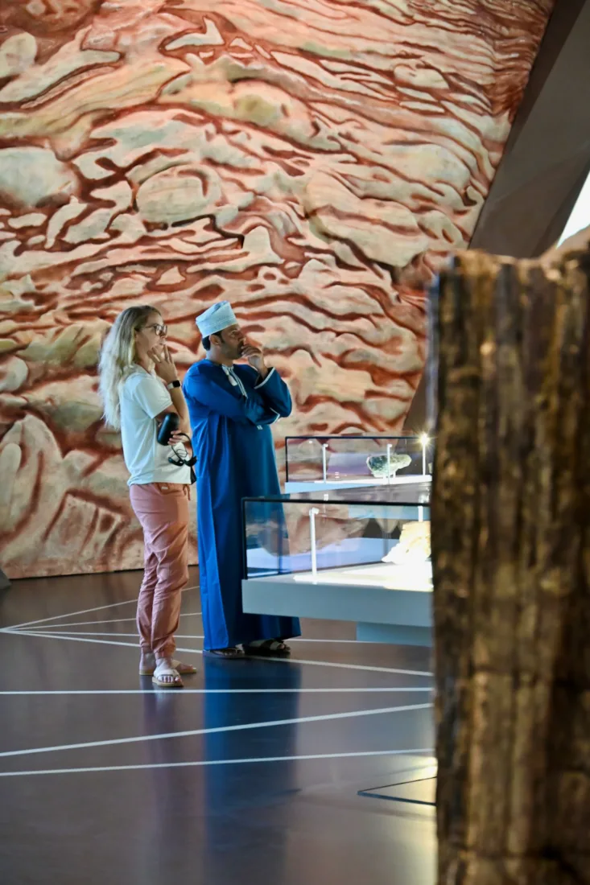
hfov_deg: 14.4
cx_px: 295
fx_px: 2336
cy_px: 442
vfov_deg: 21.5
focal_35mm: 95
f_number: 6.3
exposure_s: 1/40
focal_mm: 95
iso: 6400
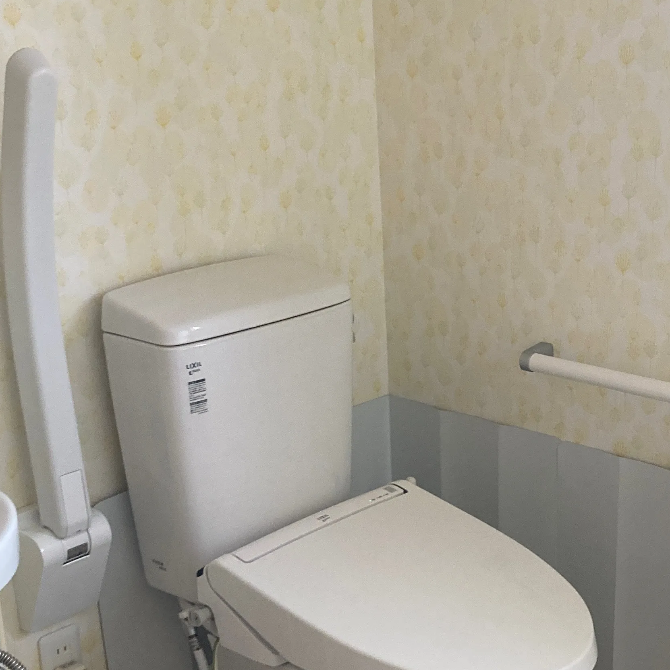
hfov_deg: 28.3
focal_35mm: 60
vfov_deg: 28.6
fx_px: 1314
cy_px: 391
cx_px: 485
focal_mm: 3.99
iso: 125
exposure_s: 1/60
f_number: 1.8
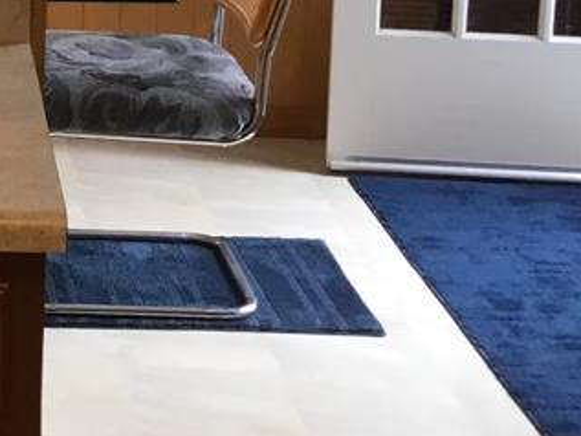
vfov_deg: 14.3
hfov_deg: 18.1
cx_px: -209
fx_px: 1679
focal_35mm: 100
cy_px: -90
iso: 32
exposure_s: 1/30
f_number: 2.4
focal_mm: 3.3
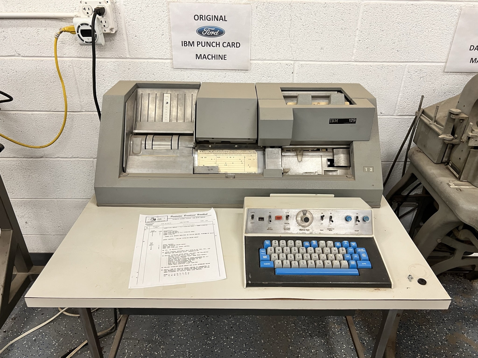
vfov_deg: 53.1
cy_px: 179
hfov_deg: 67.3
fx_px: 359
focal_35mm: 26
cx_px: 239
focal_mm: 5.7
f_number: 1.5
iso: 125
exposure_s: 1/60
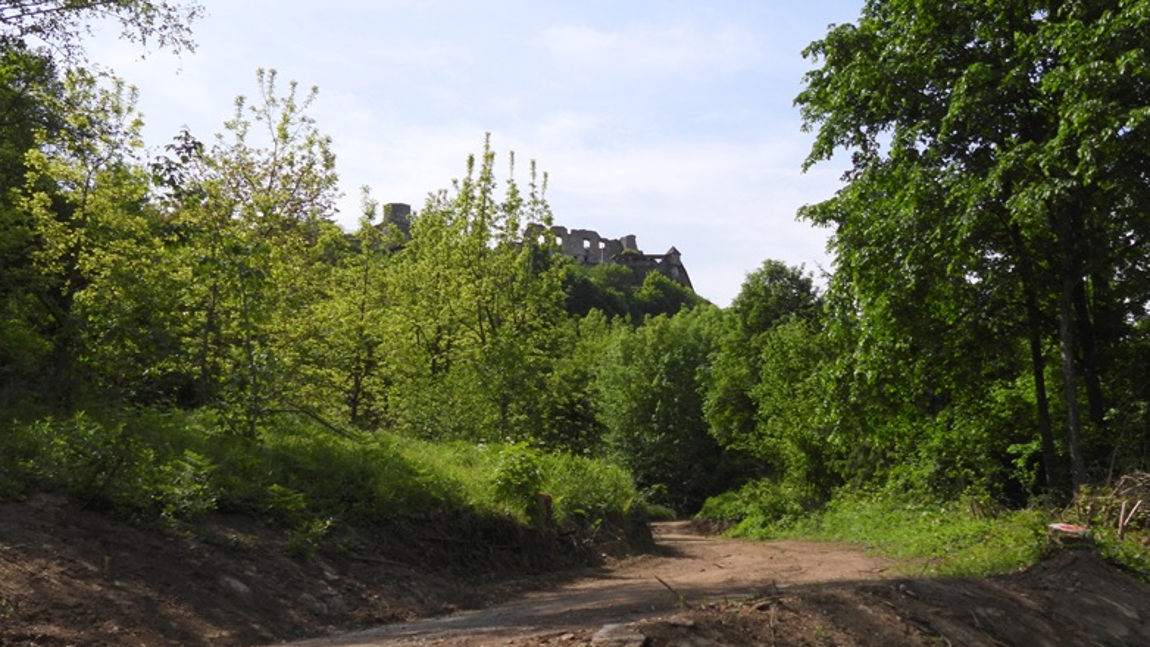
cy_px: 306
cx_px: 579
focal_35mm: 39
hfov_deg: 51.6
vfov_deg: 30.4
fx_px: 1189
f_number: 3.2
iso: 100
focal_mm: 6.2
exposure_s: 1/2000
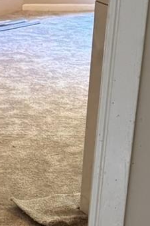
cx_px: -124
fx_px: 944
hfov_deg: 8.7
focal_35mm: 151
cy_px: 279
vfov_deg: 13.2
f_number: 1.78
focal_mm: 6.76
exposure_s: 1/60
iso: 400
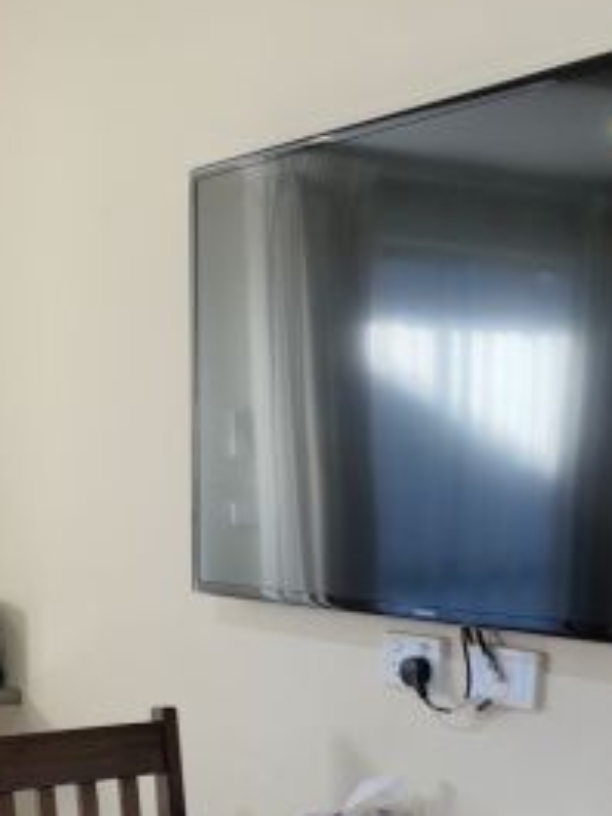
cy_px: 838
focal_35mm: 59
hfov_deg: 24.6
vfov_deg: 30.2
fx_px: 1391
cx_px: 164
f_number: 1.8
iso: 50
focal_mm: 4.25
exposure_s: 1/50
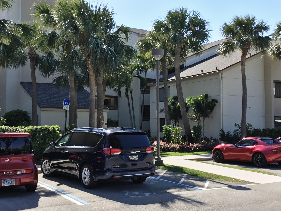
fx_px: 373
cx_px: 133
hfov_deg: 41.2
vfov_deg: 31.5
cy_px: 110
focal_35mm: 46
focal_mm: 3.3
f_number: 2.4
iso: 25
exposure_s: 1/1131
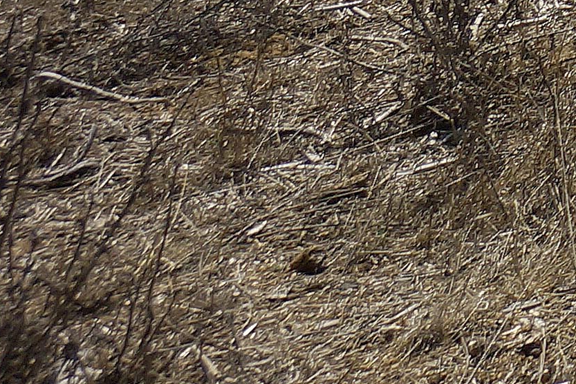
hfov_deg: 10.3
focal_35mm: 108
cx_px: 1888
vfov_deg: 10.2
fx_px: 1729
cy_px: -676
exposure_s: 1/800
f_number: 6.3
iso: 100
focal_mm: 10
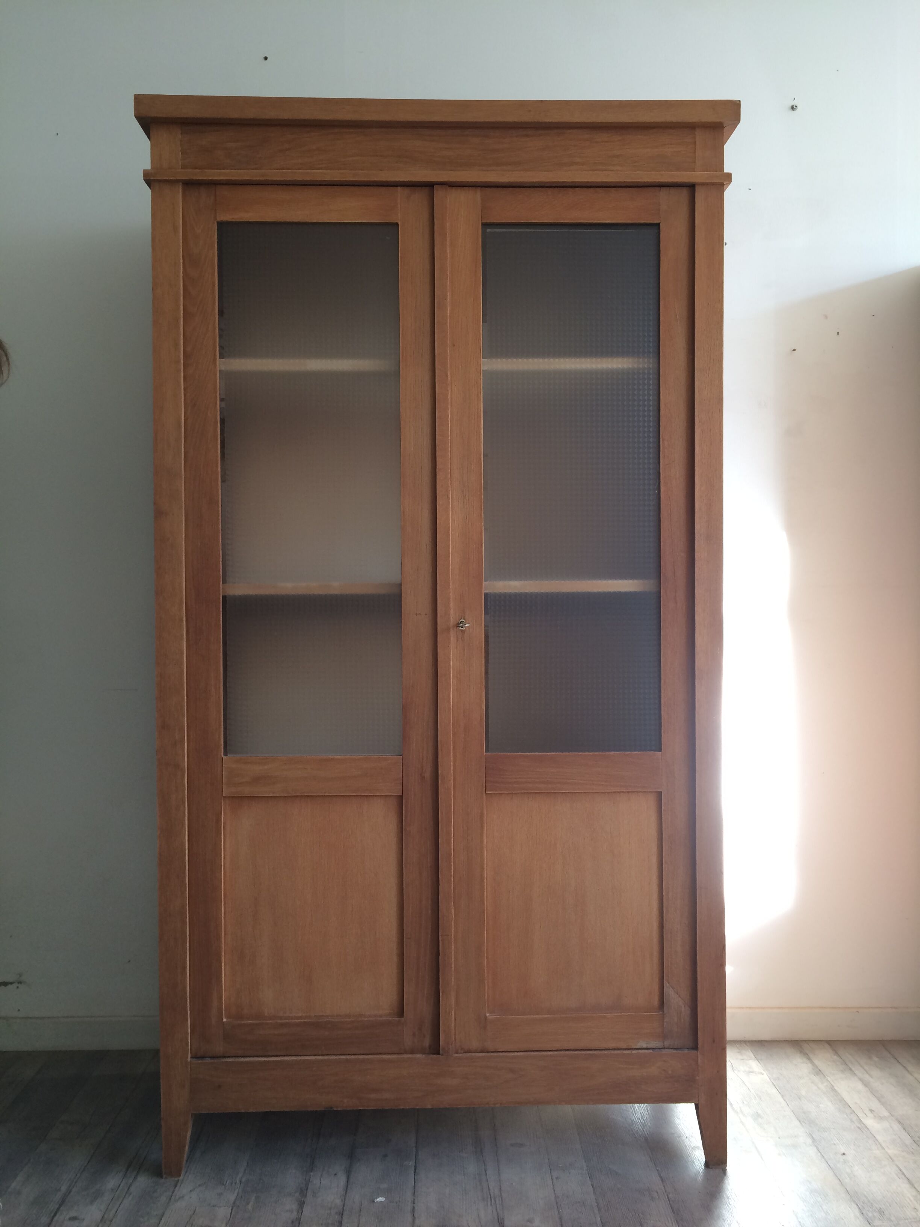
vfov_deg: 61.7
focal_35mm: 29
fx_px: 1028
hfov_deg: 48.2
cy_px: 614
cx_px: 460
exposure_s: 1/33
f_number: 2.2
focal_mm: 4.15
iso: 32
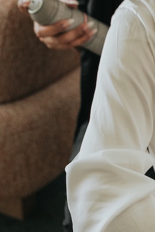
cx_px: 223
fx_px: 703
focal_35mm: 109
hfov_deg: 12.1
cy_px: -40
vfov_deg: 17.9
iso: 800
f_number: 2.8
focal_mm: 35
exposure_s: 1/500
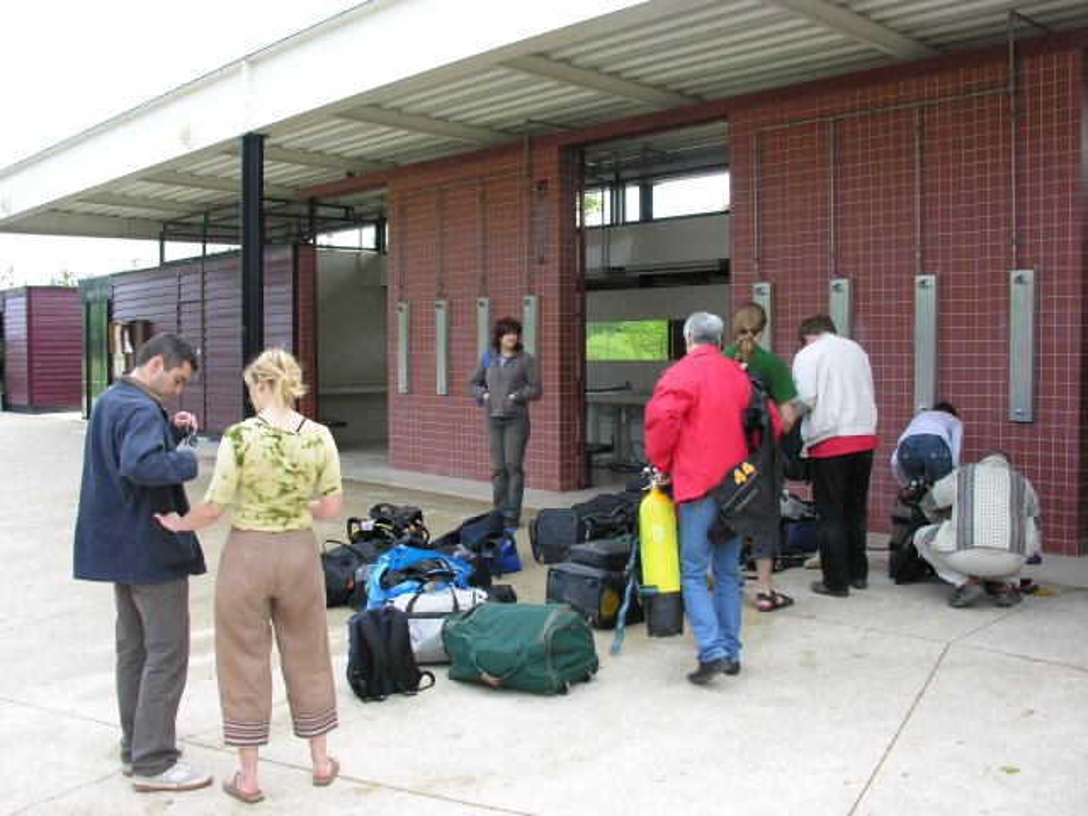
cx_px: 544
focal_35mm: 35
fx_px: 1100
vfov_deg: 40.7
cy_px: 408
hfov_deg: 52.6
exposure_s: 1/77.3
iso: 50
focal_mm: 8.9
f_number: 4
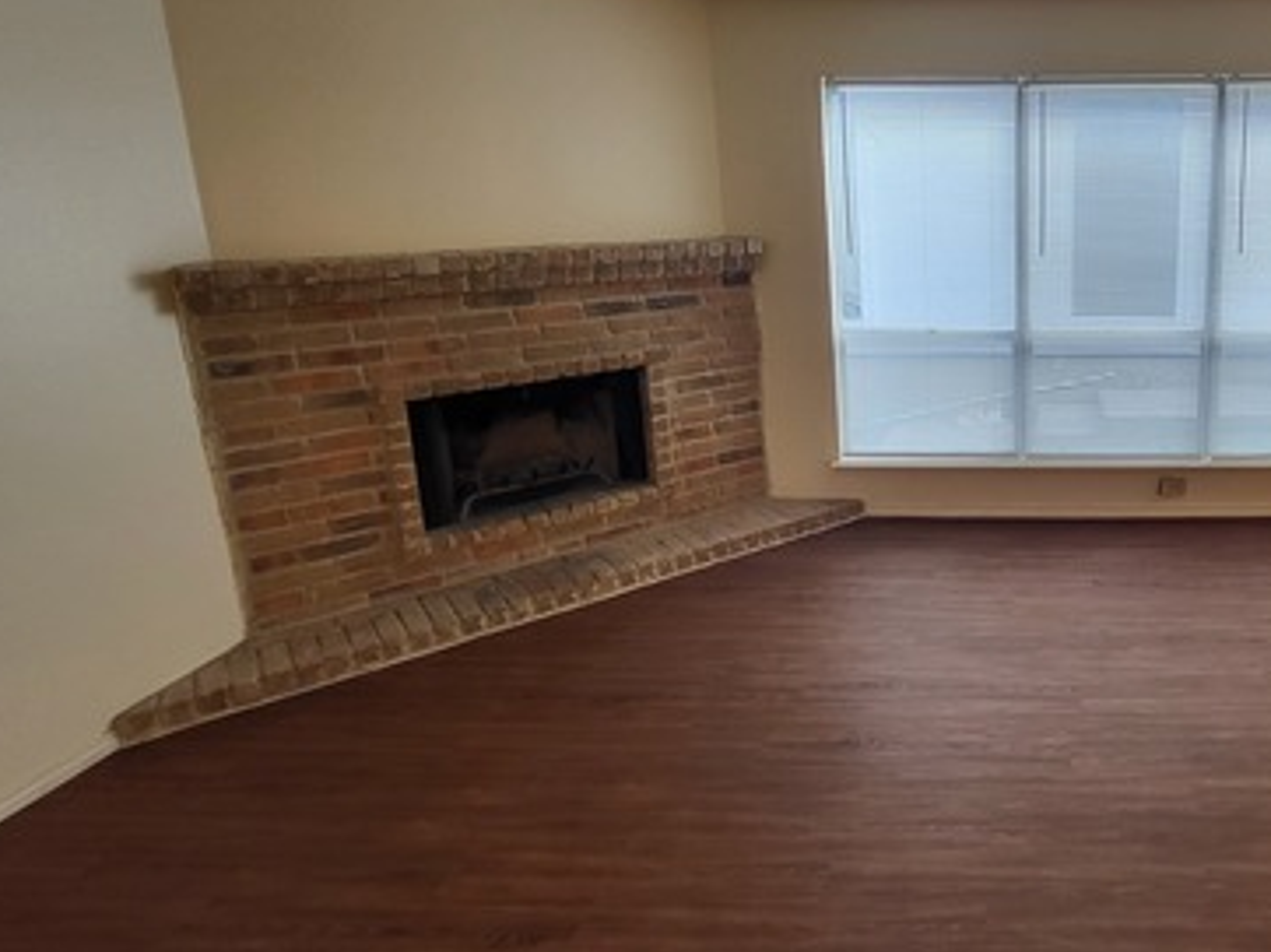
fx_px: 844
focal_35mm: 23
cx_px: 1043
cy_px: 362
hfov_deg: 66.1
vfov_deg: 58.1
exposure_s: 1/60
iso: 125
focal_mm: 1.74
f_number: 2.2
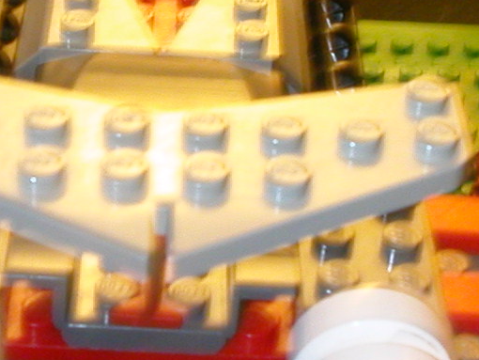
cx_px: 300
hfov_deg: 16.9
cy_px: 184
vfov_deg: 12.8
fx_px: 1606
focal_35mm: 116
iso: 200
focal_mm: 5.6
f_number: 4.5
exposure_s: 1/4.7
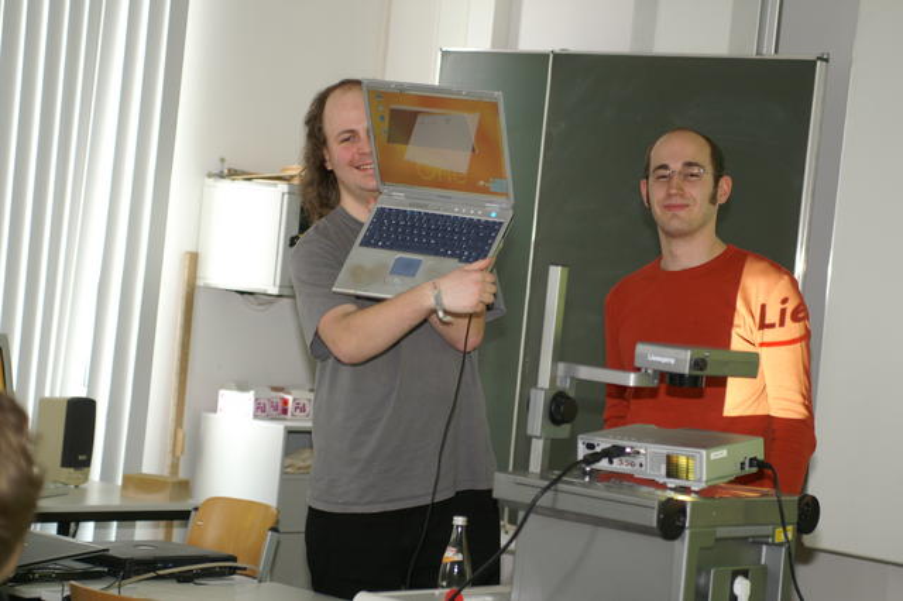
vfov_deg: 13.0
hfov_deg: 19.5
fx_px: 2632
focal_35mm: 105
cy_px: 300
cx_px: 452
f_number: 2.8
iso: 200
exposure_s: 1/60
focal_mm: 70
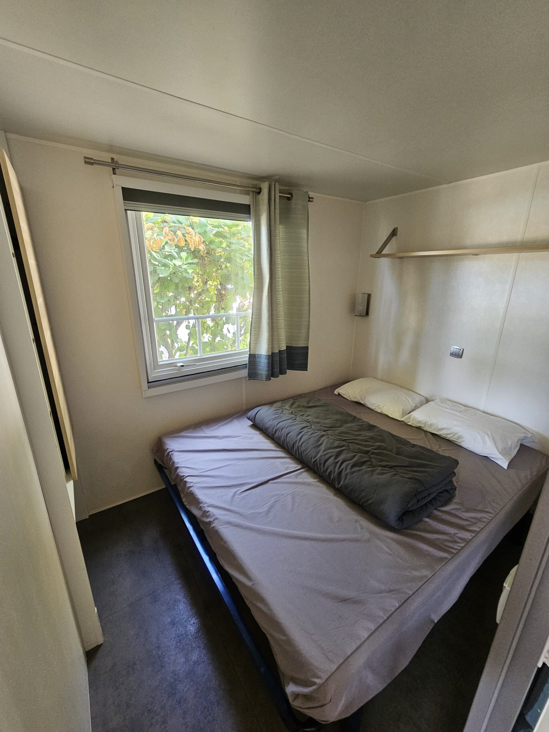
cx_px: 274
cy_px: 366
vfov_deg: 106.2
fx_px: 275
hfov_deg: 89.9
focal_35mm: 13
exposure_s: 1/40
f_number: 2.2
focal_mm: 2.2
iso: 320
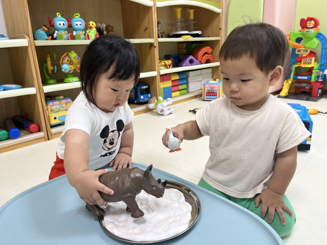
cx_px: 164
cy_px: 122
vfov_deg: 53.1
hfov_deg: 67.3
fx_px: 246
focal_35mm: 26
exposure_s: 1/120
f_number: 1.6
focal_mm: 5.1
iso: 100
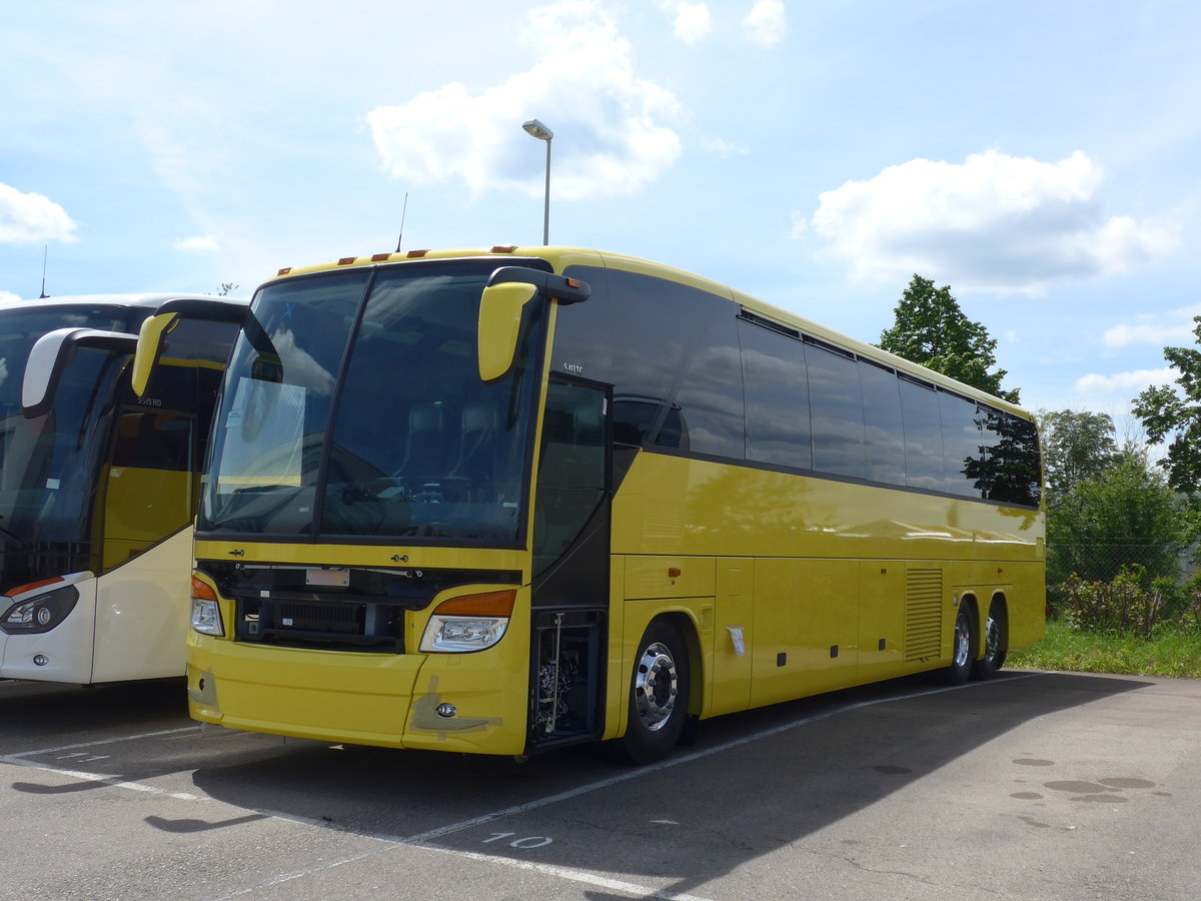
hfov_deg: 45.8
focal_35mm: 41
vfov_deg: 35.1
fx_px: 1422
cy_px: 450
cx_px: 600
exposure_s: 1/2000
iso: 80
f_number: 2.8
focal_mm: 8.4
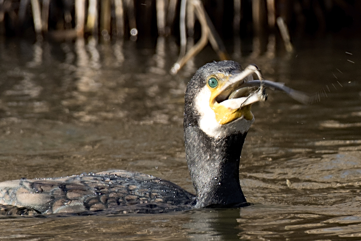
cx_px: 180
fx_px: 5014
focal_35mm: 500
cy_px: 120
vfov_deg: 2.8
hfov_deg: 4.1
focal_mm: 500
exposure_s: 1/500
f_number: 8
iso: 400
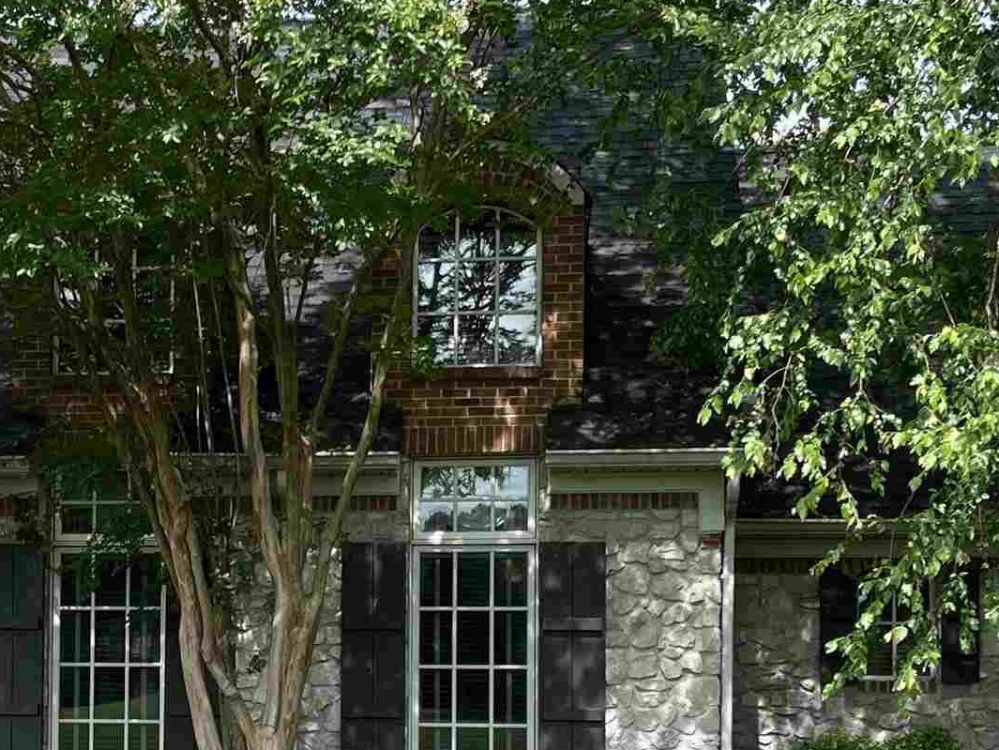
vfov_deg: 19.4
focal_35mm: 75
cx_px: 162
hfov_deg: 25.4
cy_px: 621
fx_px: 2165
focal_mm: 5.1
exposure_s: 1/1458
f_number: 1.6
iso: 50
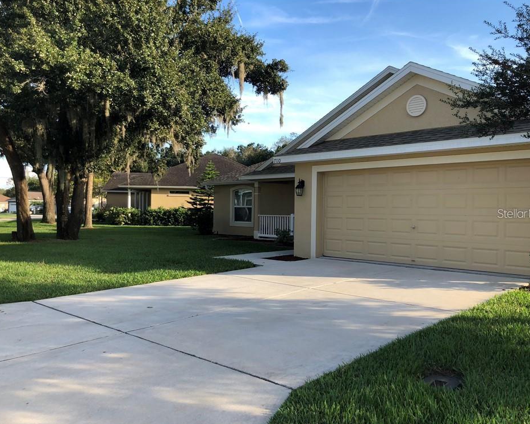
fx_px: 470
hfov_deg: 58.8
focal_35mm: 30
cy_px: 213
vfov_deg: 48.5
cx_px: 260
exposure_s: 1/500
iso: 20
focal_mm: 3.99
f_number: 1.8
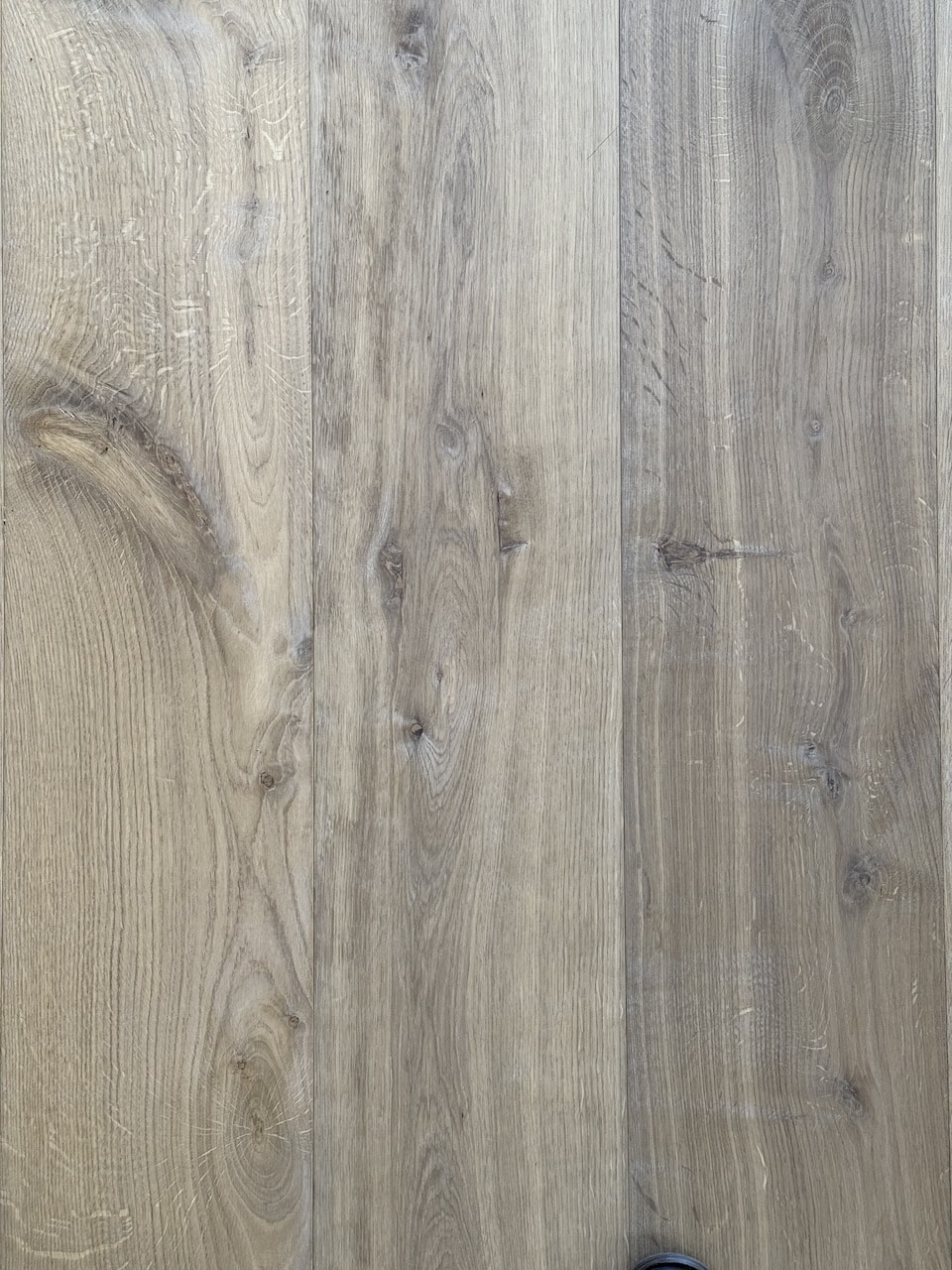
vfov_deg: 39.7
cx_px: 476
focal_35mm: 48
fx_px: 1760
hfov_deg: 30.3
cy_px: 635
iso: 80
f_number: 1.78
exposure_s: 1/100
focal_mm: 6.76
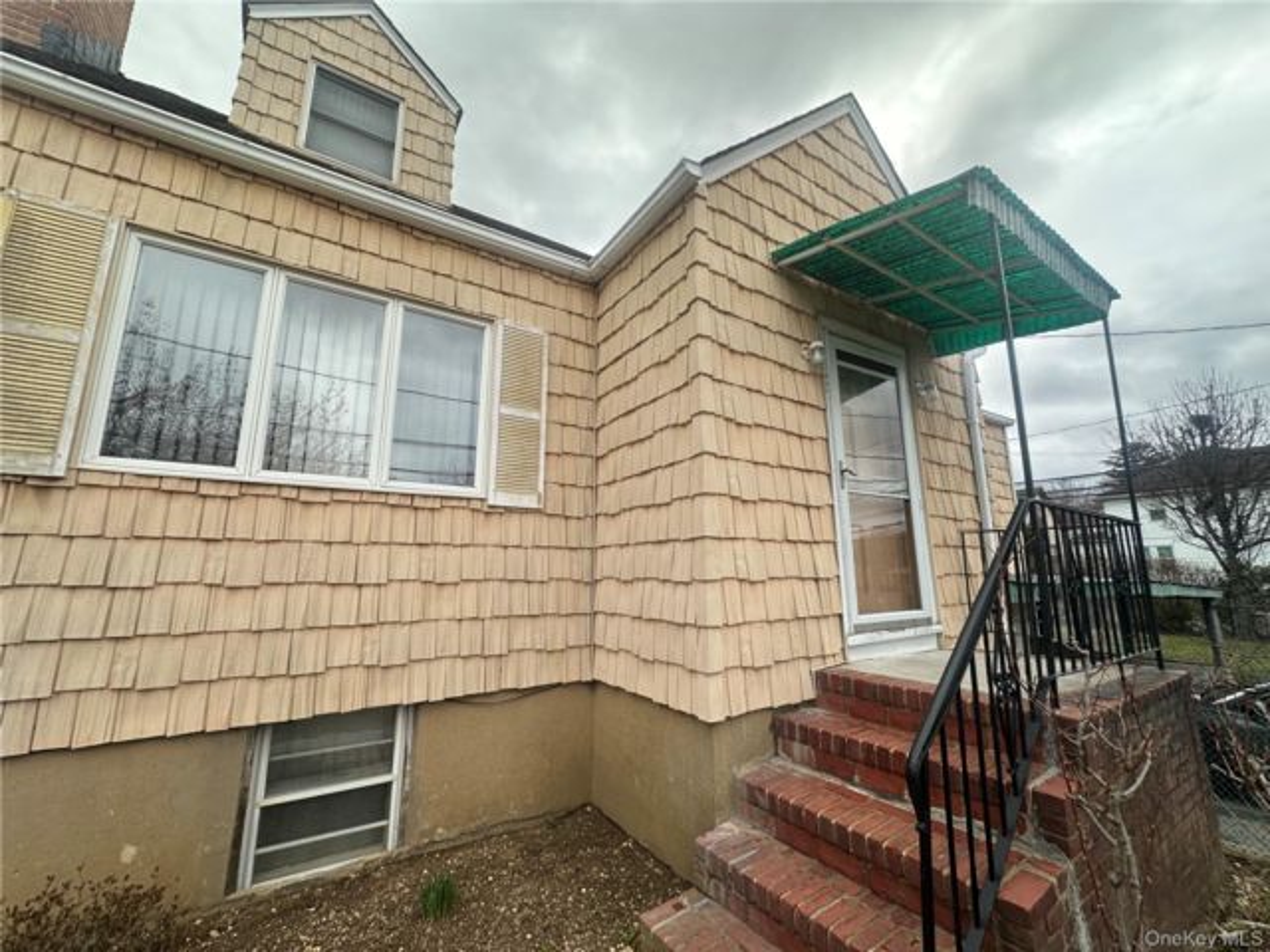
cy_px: 476
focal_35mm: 14
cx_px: 635
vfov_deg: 85.7
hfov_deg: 102.1
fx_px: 514
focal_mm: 2.22
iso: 40
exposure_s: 1/485
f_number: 2.2
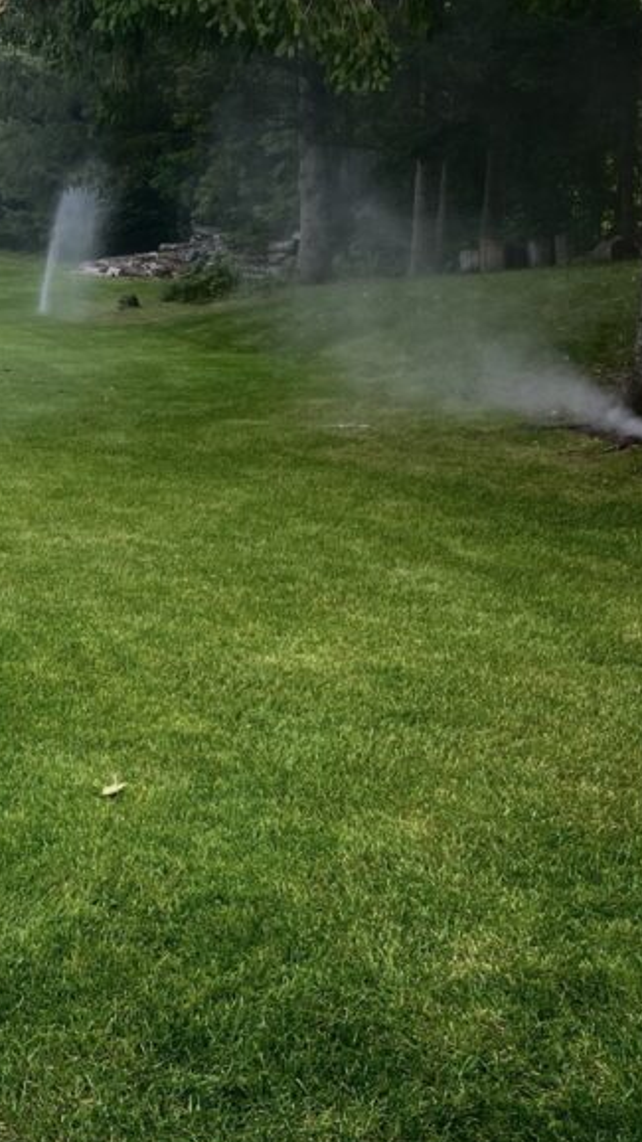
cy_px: 409
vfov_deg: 38.2
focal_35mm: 54
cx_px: -63
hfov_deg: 21.1
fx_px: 1635
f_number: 1.8
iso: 32
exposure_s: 1/496
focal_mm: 3.99
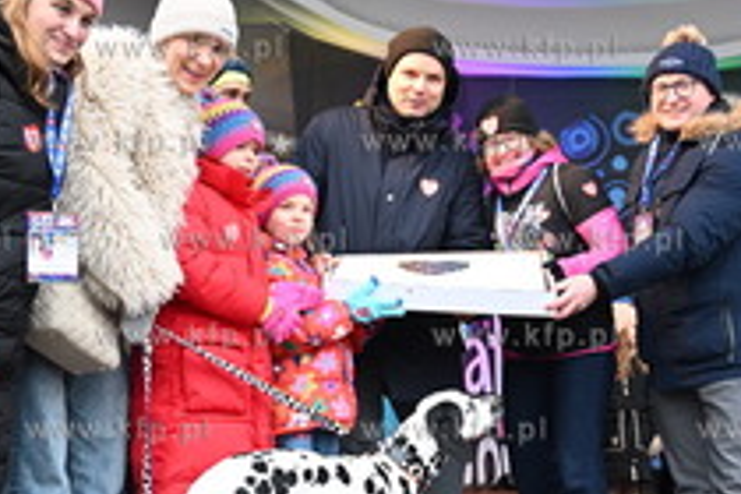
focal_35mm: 59
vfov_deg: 23.0
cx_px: 378
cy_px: 288
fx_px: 1214
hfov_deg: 33.9
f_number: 4
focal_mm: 31
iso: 1000
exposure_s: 1/250
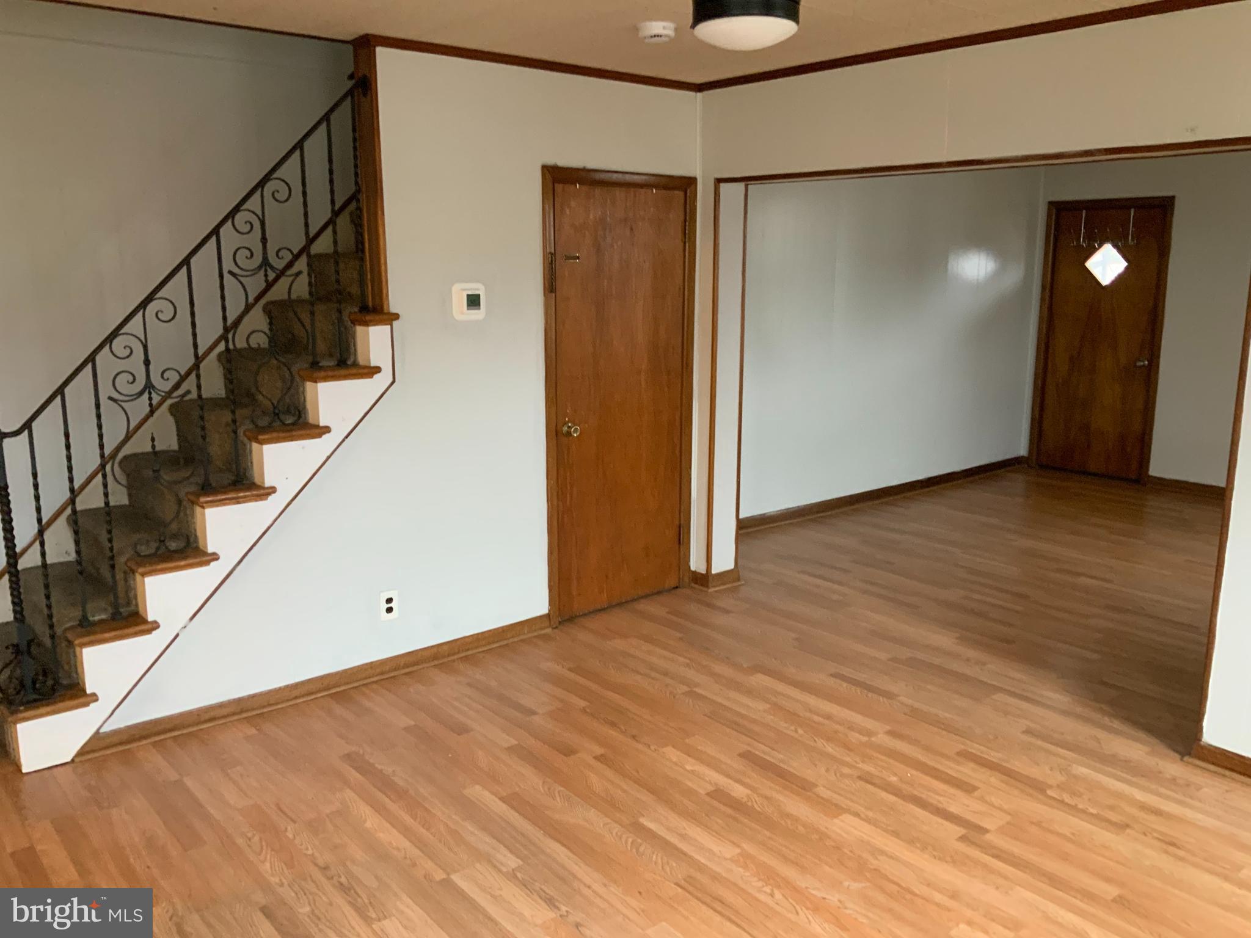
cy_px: 469
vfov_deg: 48.2
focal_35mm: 29
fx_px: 1048
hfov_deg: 61.7
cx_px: 626
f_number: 1.8
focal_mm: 3
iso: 250
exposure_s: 1/60
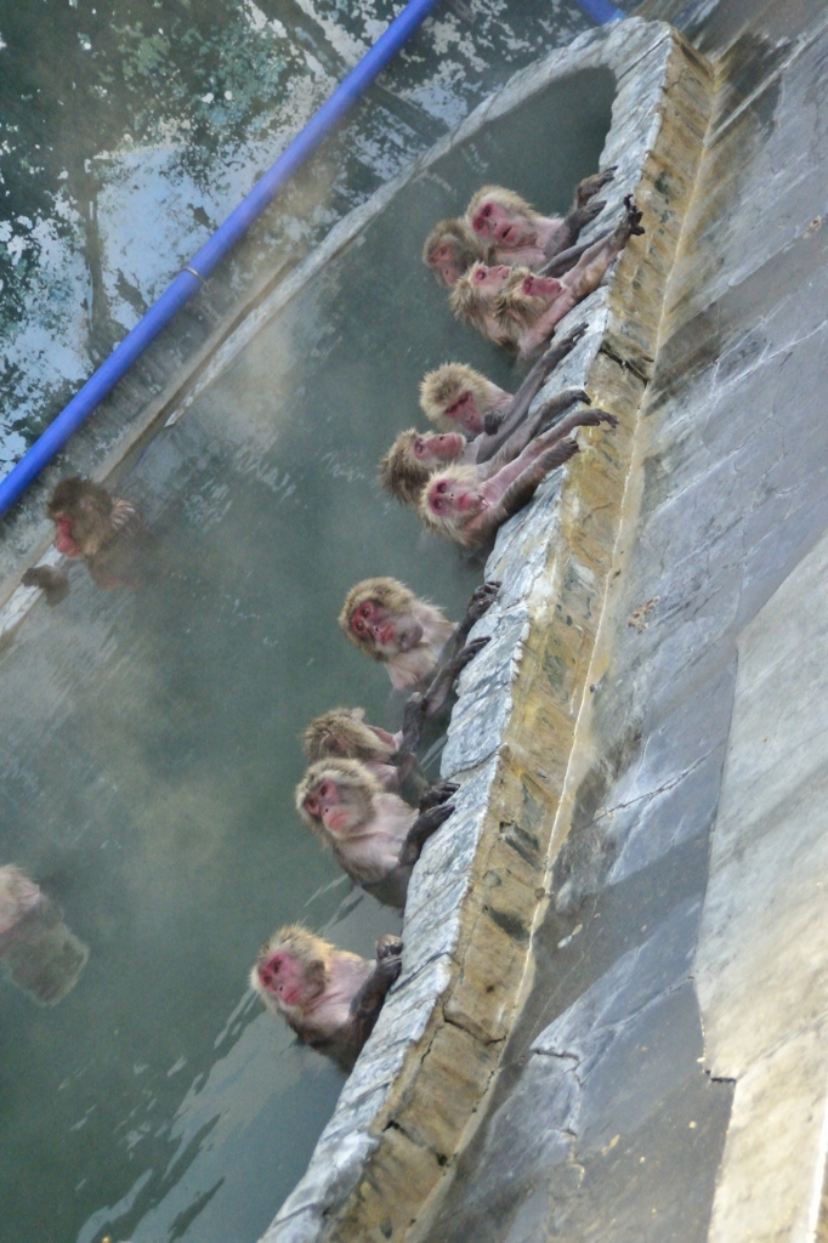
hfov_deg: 7.0
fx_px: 6732
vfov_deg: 10.6
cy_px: 622
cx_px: 414
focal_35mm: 195
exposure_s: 1/4000
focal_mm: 130
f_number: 5.6
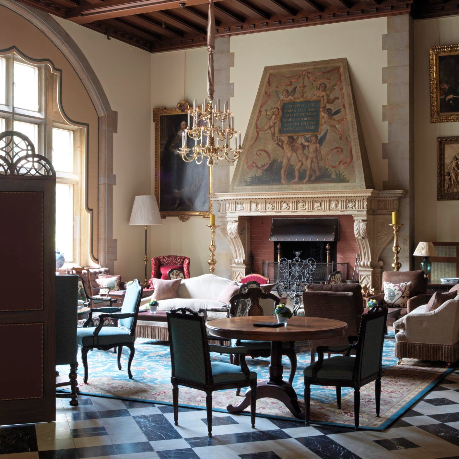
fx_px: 765
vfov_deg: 33.4
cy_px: 229
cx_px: 260
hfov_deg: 33.4
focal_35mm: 51
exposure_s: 11
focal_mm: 55
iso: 100
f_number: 22
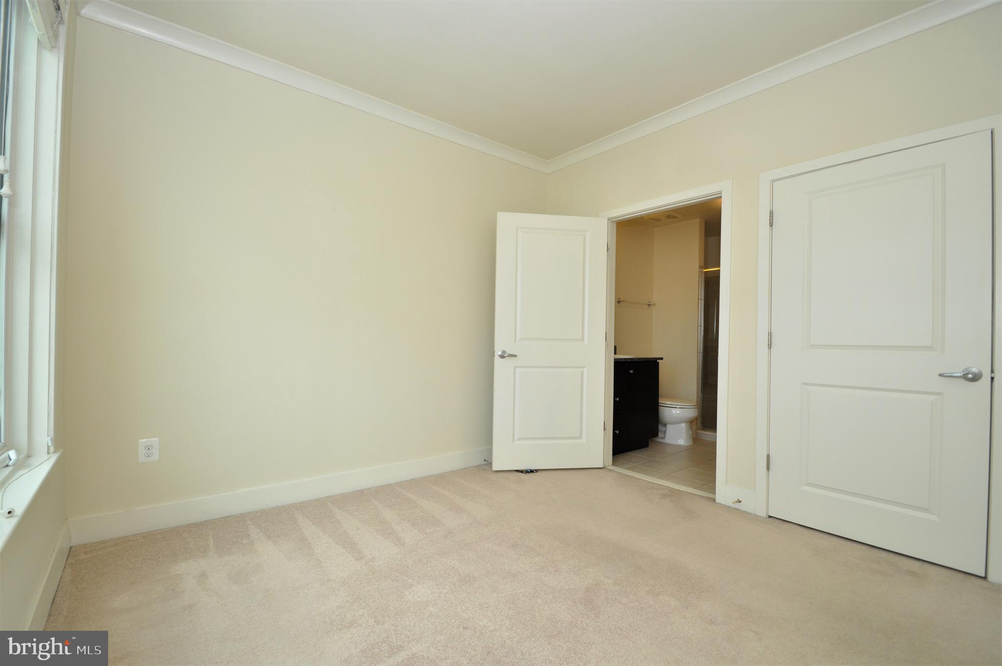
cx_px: 501
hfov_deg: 100.5
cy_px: 333
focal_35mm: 15
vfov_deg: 77.2
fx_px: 417
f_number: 5.6
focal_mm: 10
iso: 400
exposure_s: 1/125
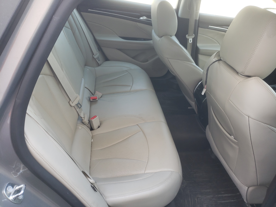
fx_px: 207
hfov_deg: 67.3
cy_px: 104
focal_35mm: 26
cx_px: 138
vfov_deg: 53.1
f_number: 1.5
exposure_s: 1/128
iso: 50
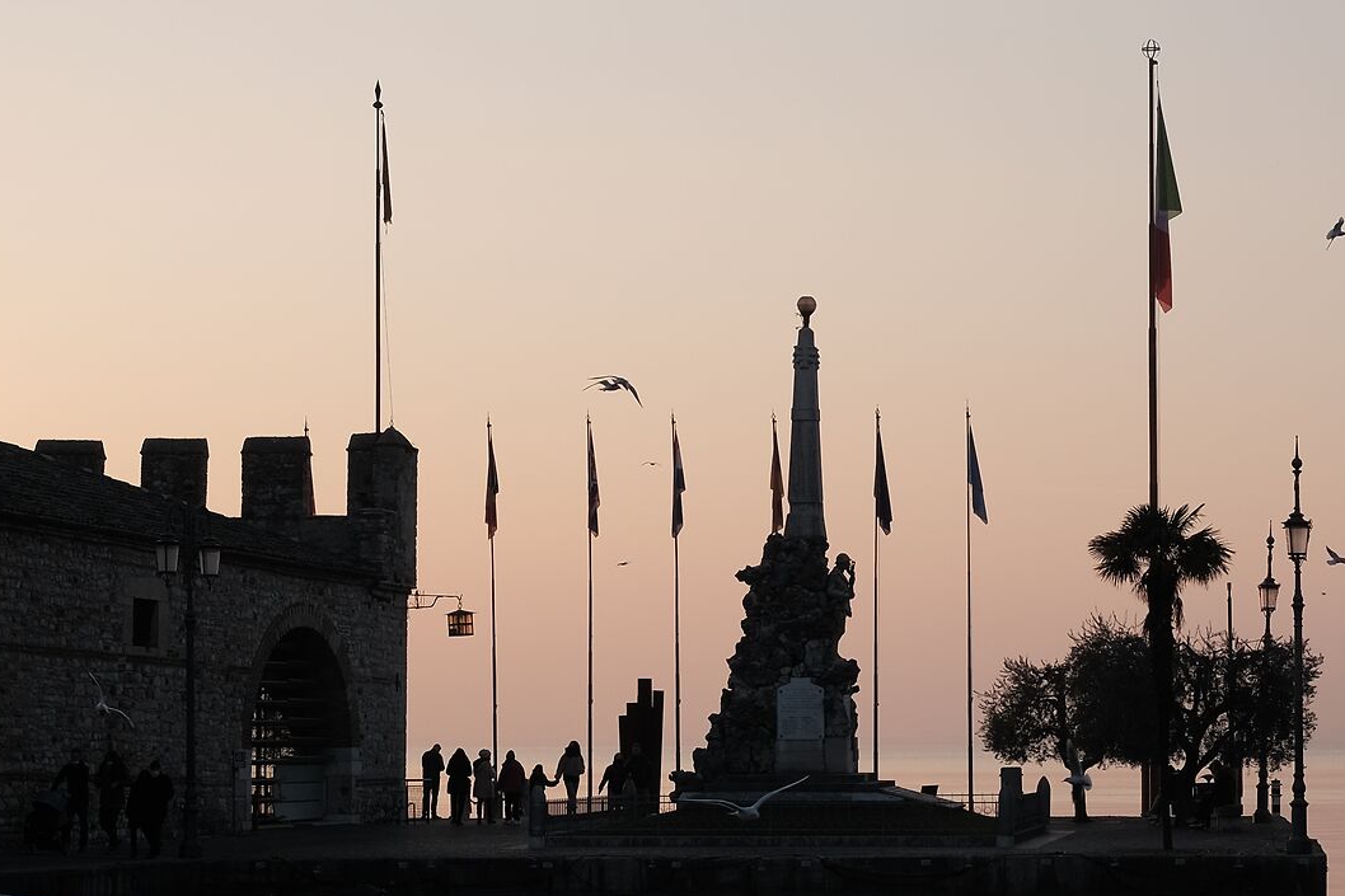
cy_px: 606
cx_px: 903
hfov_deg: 21.8
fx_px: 3474
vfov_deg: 14.7
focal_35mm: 93
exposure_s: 1/280
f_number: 7.1
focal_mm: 27
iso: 200
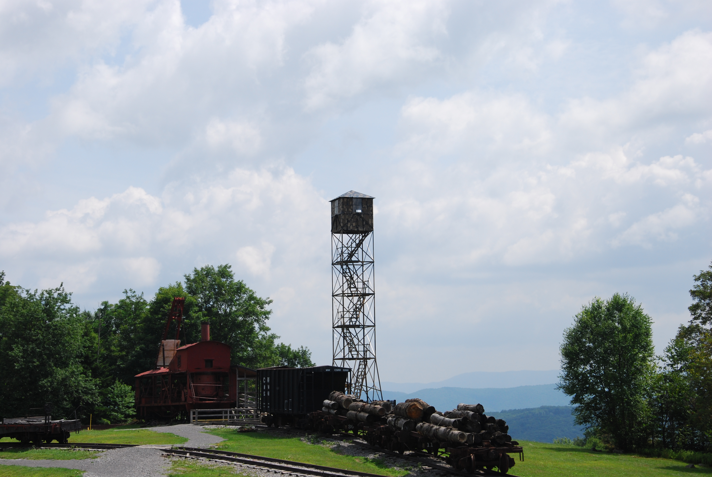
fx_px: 1485
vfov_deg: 18.2
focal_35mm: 75
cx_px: 356
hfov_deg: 27.0
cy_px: 238
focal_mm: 50
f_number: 10
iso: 200
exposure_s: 1/400
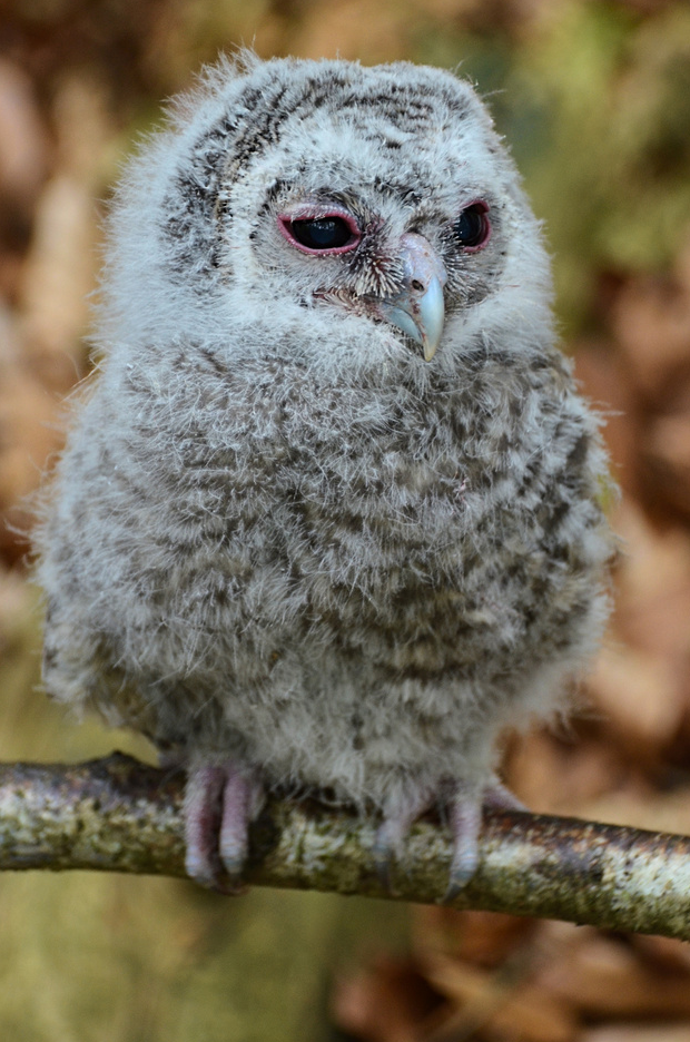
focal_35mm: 225
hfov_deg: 6.1
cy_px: 498
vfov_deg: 9.2
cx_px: 352
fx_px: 6497
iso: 640
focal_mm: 130
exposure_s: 1/60
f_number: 5.6
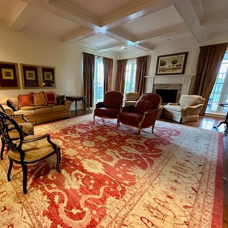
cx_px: 88
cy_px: 115
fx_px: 127
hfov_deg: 82.7
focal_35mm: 17
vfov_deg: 84.0
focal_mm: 2.22
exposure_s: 1/60
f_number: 2.2
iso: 800
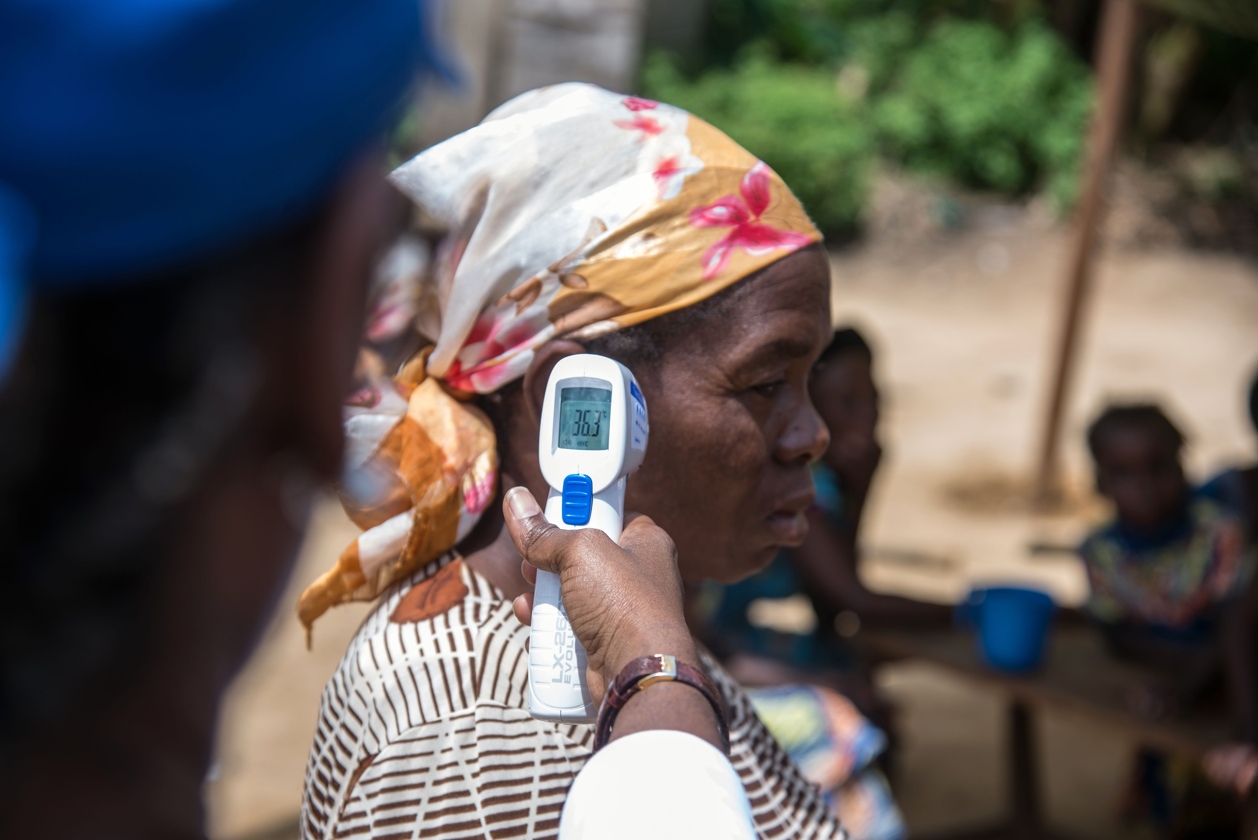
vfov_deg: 17.5
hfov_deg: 26.0
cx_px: 629
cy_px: 420
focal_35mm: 78
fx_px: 2727
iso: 64
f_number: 4.8
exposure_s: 1/250
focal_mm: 78
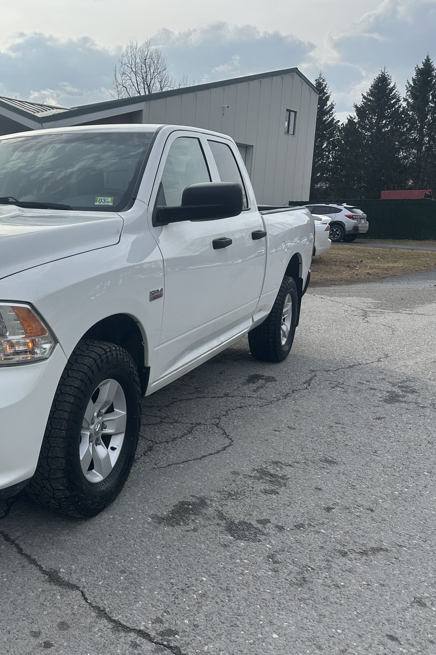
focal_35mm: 34
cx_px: 16
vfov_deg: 55.8
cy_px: 325
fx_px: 618
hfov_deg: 35.7
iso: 80
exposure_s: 1/5525
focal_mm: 6.86
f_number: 1.78
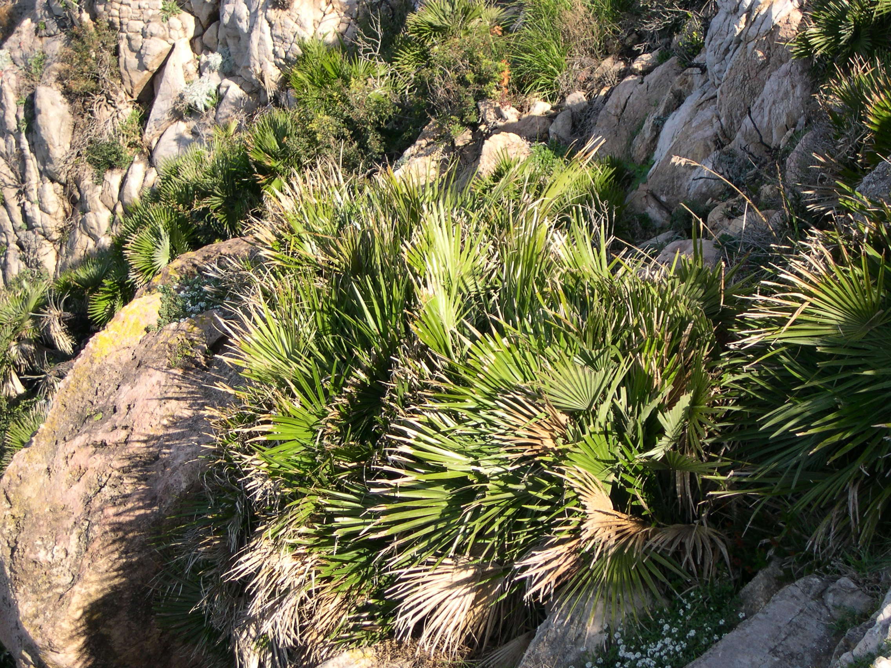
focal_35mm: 87
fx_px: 2239
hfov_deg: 22.5
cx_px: 446
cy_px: 334
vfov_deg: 17.0
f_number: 4.4
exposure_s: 1/295
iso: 100
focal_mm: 18.4
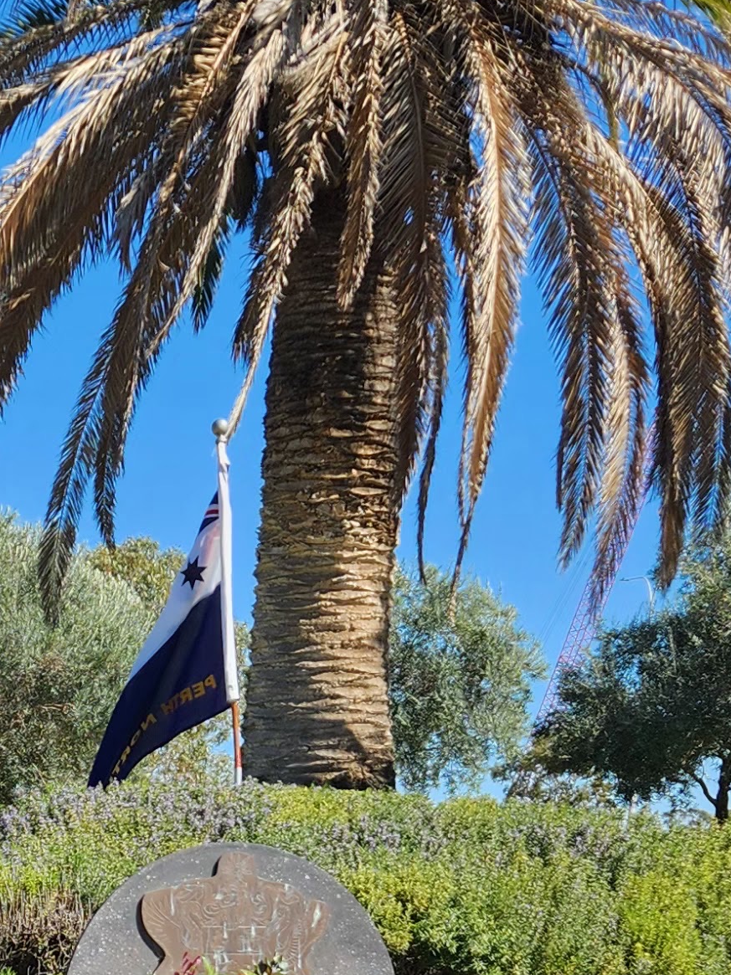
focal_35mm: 79
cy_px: 1170
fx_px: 2226
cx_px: -219
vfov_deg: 22.7
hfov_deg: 17.5
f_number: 1.8
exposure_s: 1/970
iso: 20
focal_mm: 5.4
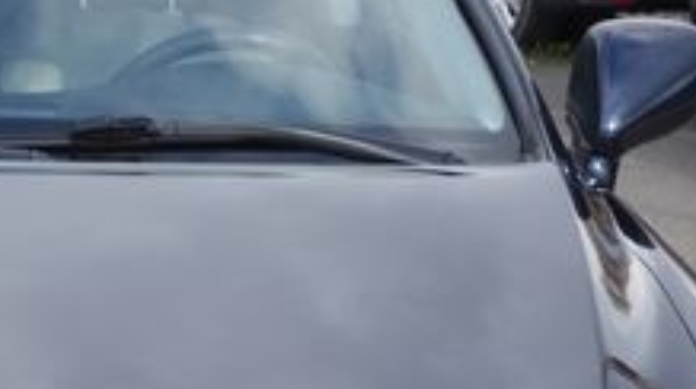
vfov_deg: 8.5
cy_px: 668
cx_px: -22
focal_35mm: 138
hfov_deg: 15.3
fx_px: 2544
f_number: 5.6
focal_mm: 10.4
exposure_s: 1/160
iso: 125
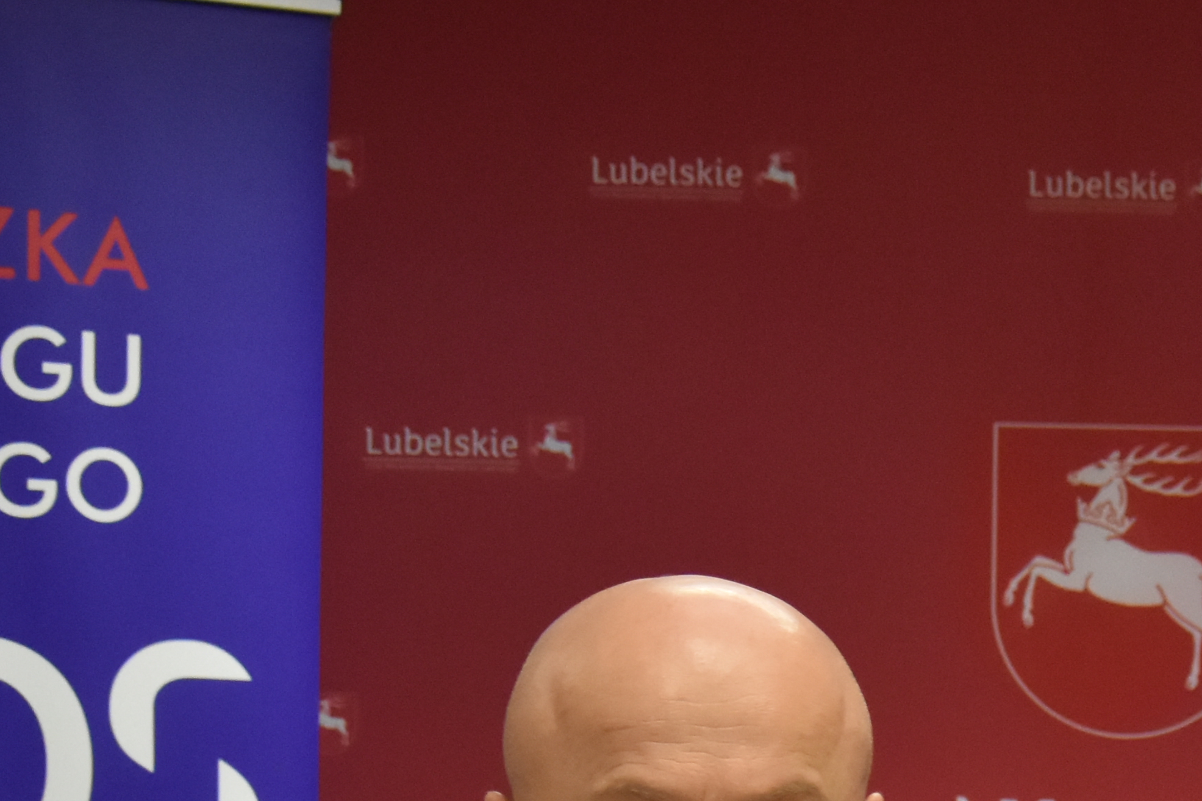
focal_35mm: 137
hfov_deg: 14.8
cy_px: 1129
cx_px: 1028
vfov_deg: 9.8
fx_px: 4574
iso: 1600
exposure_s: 1/180
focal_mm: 30
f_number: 4.2
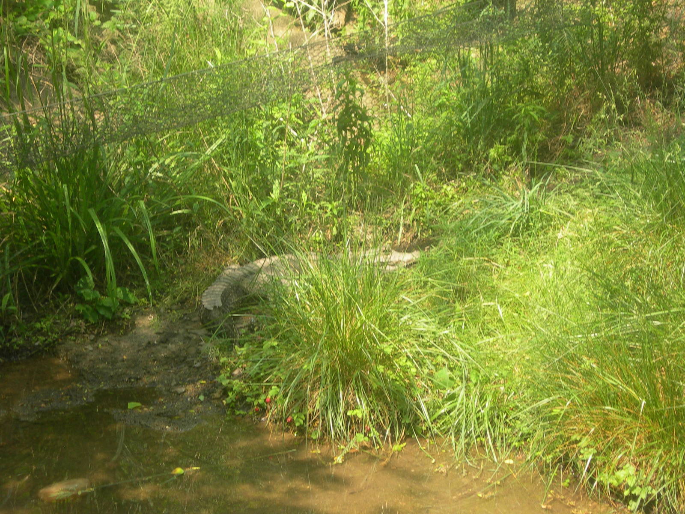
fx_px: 2256
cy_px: 257
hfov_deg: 17.3
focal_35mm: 114
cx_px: 342
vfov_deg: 13.0
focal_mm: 23.4
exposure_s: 1/64.6
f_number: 4.9
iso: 50
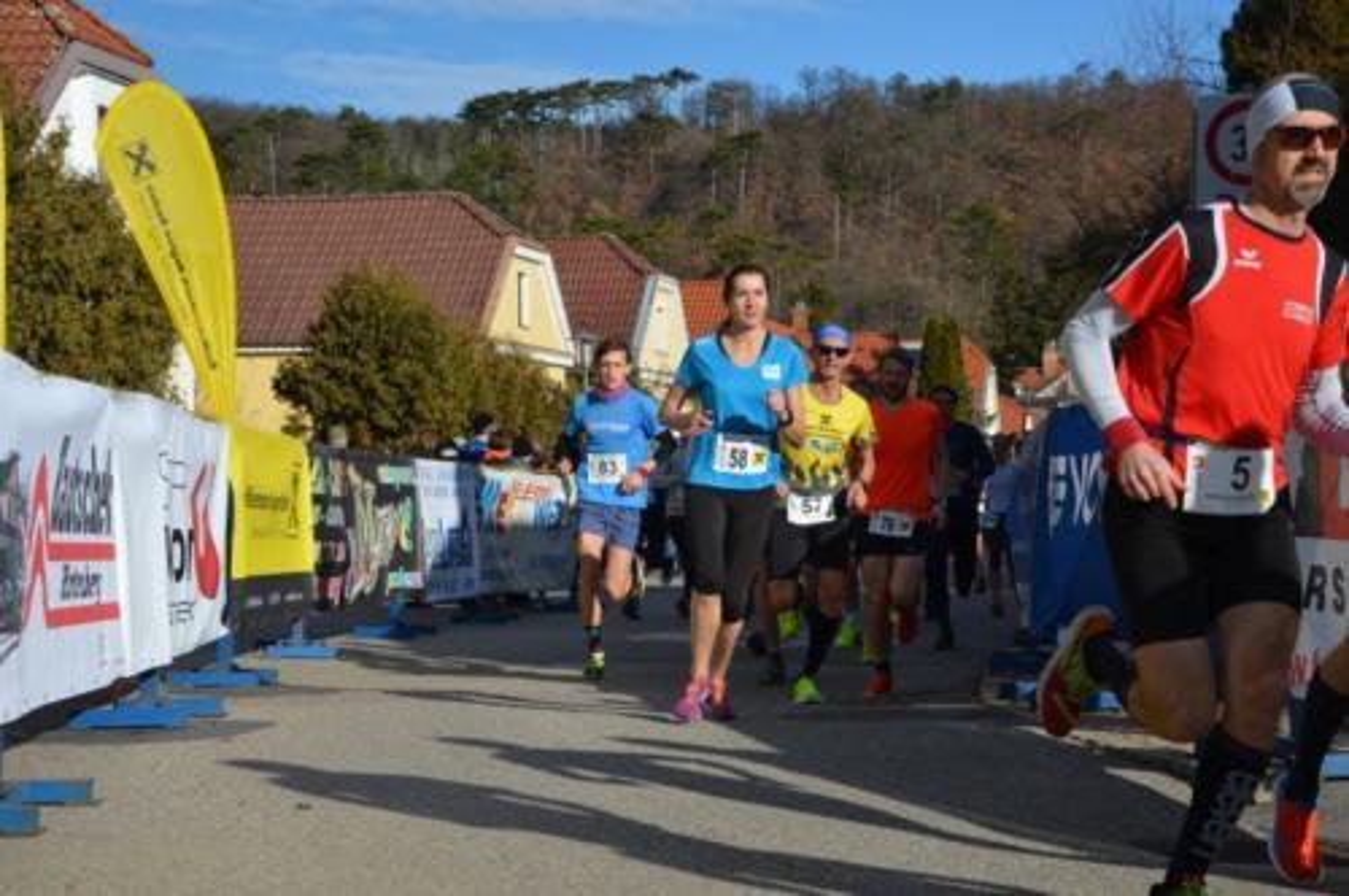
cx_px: 674
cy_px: 448
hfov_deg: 26.0
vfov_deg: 17.4
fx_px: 2919
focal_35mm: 78
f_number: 6.7
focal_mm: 52
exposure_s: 1/2000
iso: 400
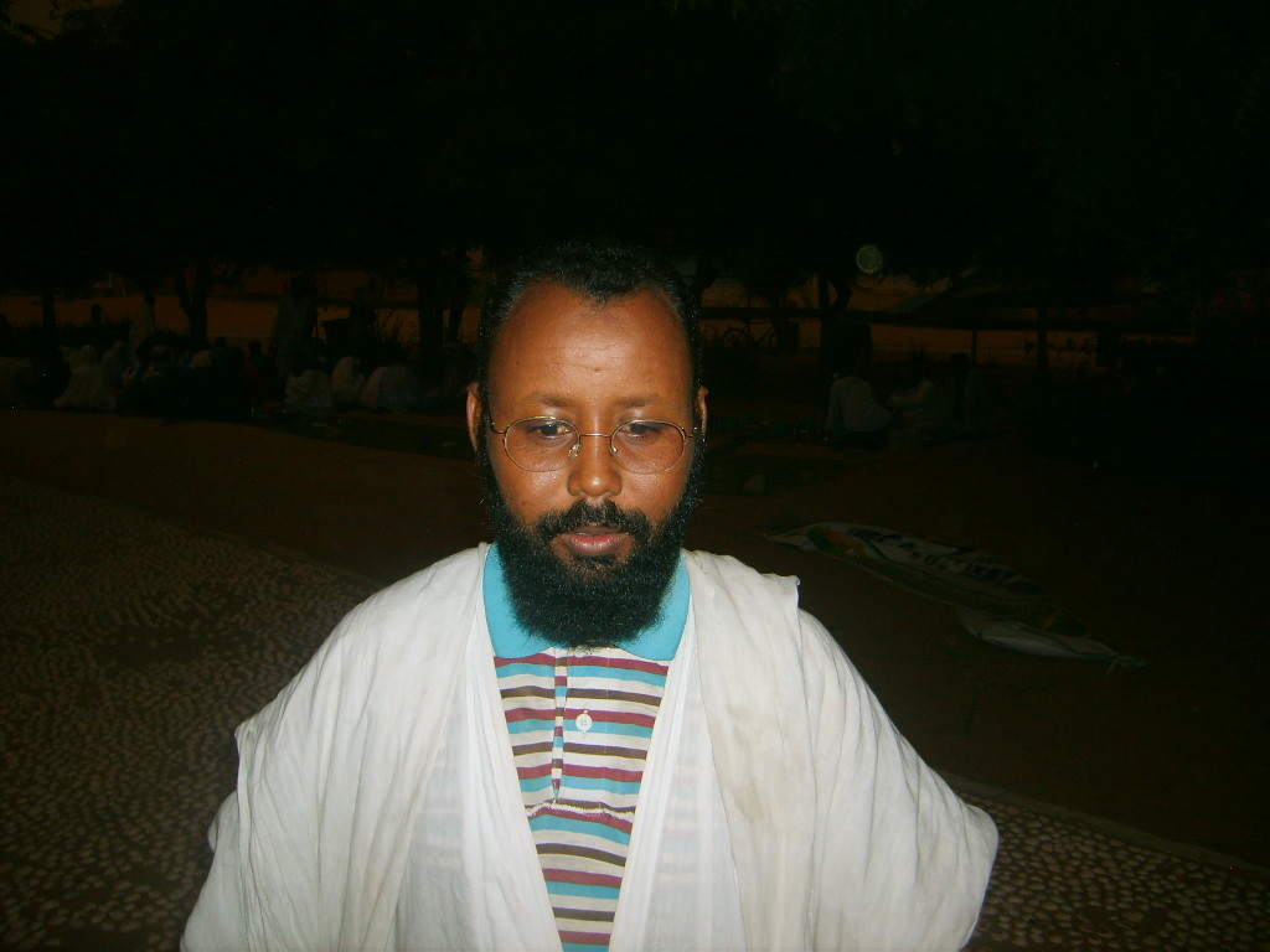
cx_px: 635
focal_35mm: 35
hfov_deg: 52.6
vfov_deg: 40.7
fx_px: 1284
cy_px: 476
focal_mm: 5.8
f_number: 2.8
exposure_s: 1/30
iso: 100
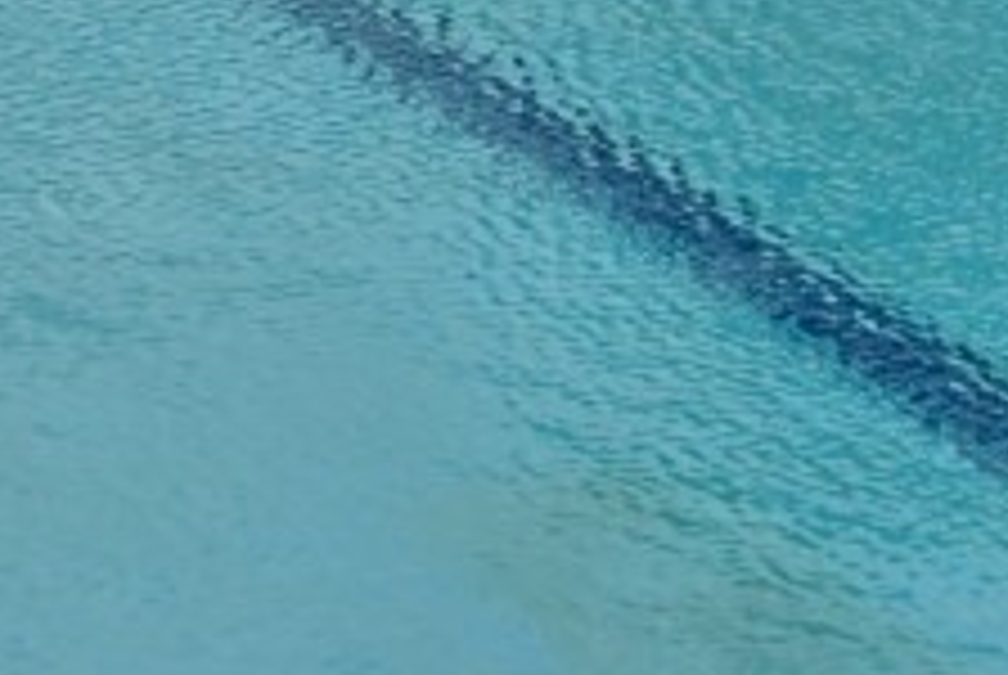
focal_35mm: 184
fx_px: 5159
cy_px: -981
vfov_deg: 7.0
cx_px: 308
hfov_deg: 11.1
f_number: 7.1
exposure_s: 1/200
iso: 100
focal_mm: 24
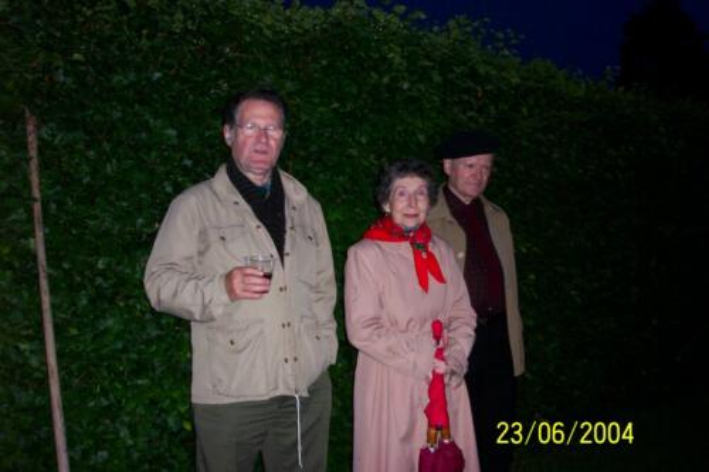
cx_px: 354
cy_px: 236
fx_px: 689
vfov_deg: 37.8
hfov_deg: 54.5
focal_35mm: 35
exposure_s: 1/30
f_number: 2.8
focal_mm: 7.5
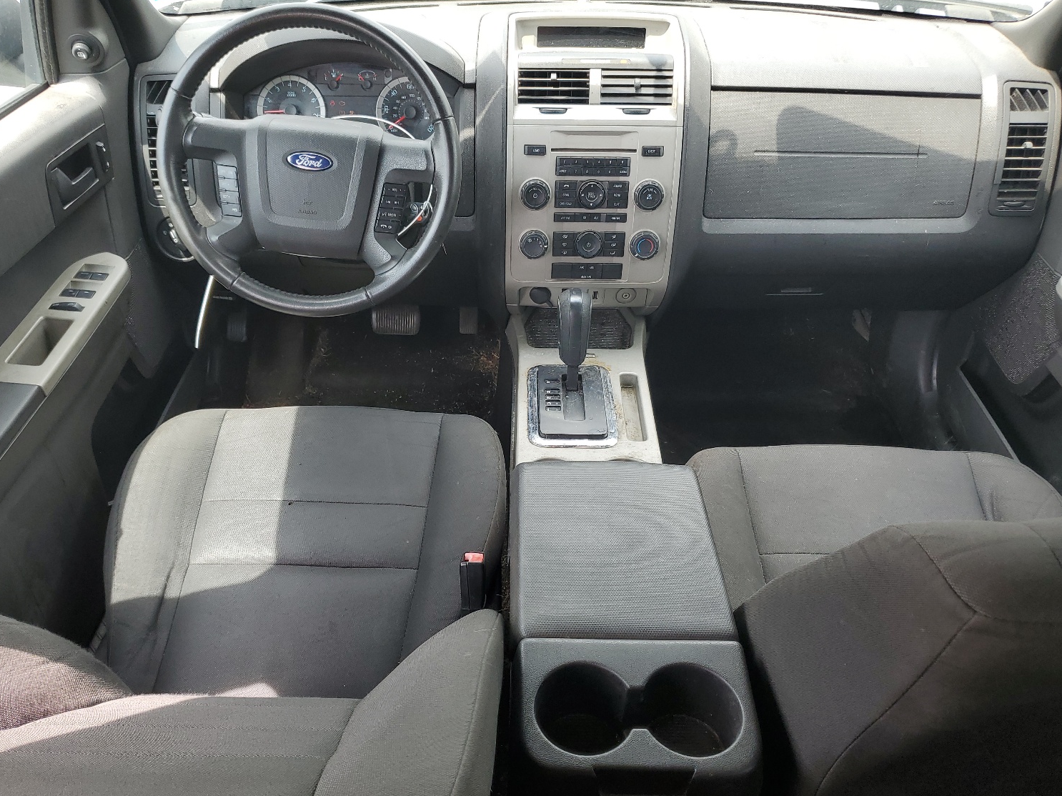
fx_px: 859
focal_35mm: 28
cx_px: 517
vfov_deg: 49.7
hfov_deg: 63.4
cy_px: 425
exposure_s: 1/250
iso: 50
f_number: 1.5
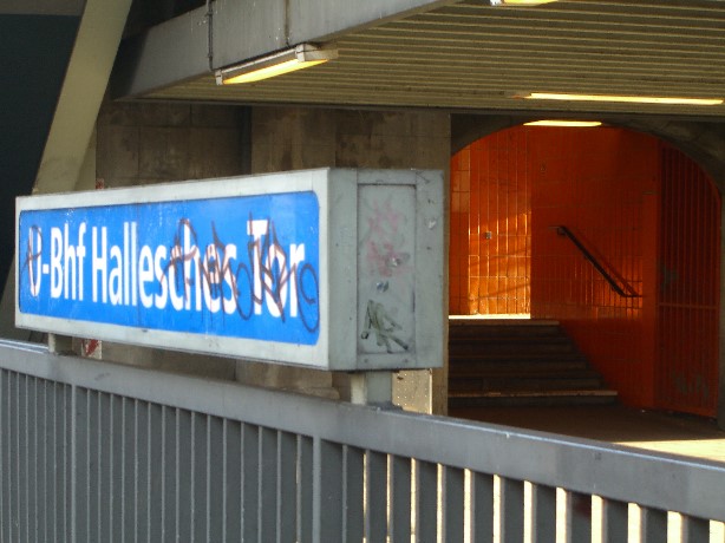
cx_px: 362
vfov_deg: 13.0
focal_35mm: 114
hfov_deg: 17.3
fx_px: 2387
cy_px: 272
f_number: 5.1
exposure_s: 1/25
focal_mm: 23.7
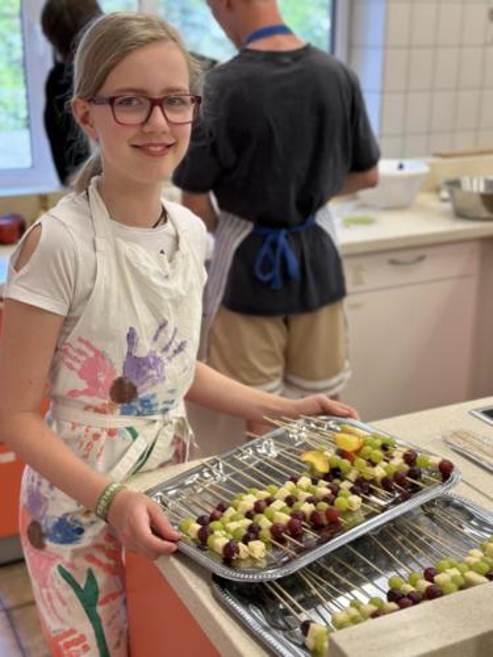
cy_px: 328
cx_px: 246
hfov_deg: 30.3
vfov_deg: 39.7
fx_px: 911
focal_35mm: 48
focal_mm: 6.86
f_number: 1.78
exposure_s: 1/141
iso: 80
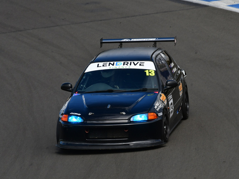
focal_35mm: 505
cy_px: 90
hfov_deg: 3.9
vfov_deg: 2.9
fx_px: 3485
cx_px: 122
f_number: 13
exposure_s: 1/250
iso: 250
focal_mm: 310
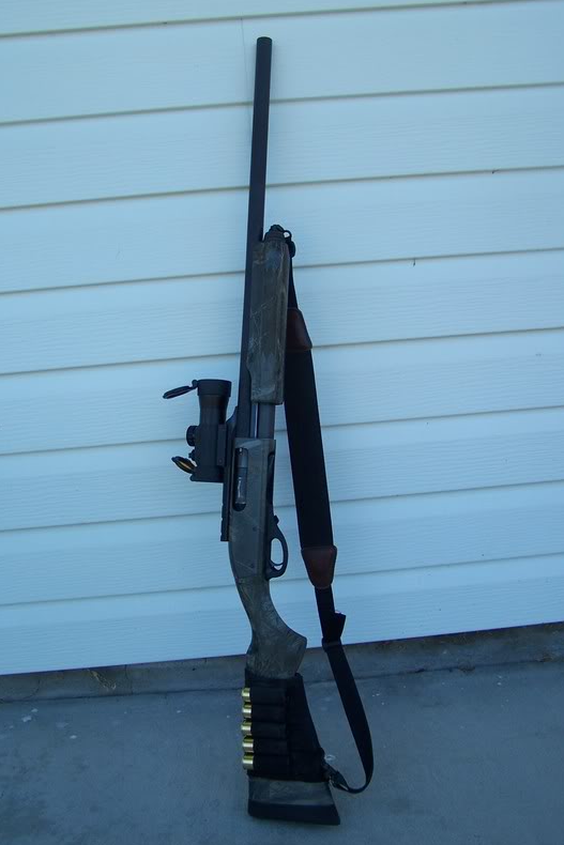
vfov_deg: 48.5
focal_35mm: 40
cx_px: 248
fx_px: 940
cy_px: 422
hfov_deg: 33.4
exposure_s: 1/250
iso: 80
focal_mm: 6.3
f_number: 2.8
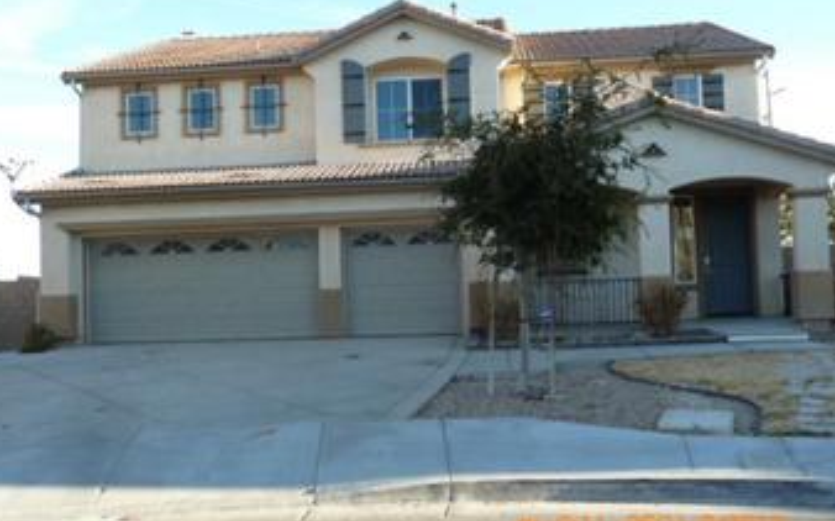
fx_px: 864
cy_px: 269
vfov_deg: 33.6
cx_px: 410
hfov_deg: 51.6
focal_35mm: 38
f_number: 4
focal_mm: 5.7
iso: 80
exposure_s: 1/125
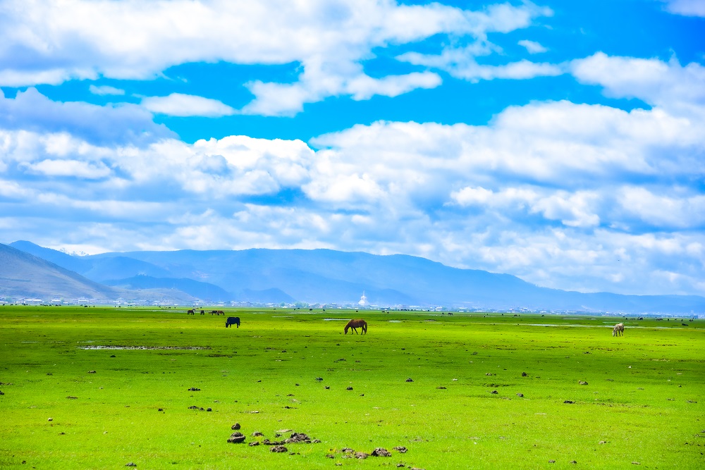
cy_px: 235
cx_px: 352
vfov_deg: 14.4
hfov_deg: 21.5
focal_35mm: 95
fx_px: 1861
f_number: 5.6
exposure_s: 1/2500
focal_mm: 95
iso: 640
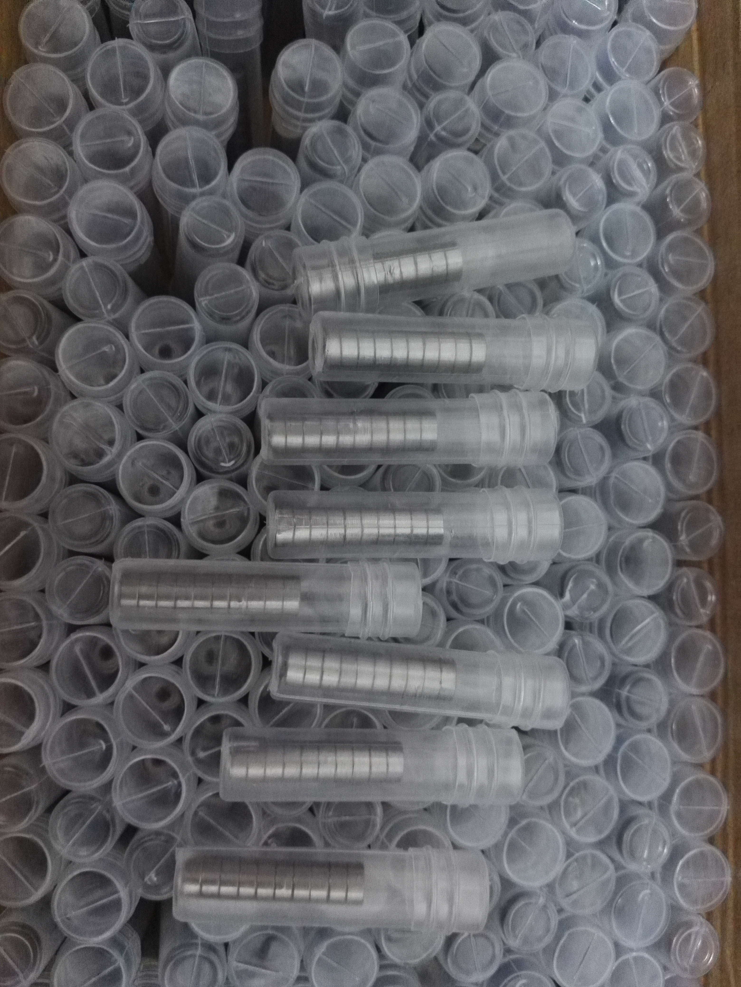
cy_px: 494
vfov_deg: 63.4
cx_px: 370
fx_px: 799
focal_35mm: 28
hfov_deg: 49.7
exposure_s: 1/16.7
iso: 1000
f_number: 2
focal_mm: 3.83
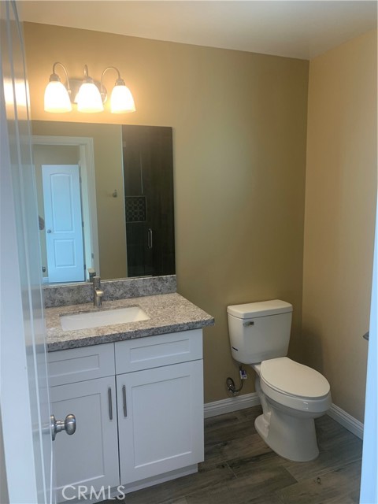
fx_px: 379
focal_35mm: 26
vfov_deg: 67.3
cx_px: 189
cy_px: 252
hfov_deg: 53.1
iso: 80
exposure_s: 1/120
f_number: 1.8
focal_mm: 4.25
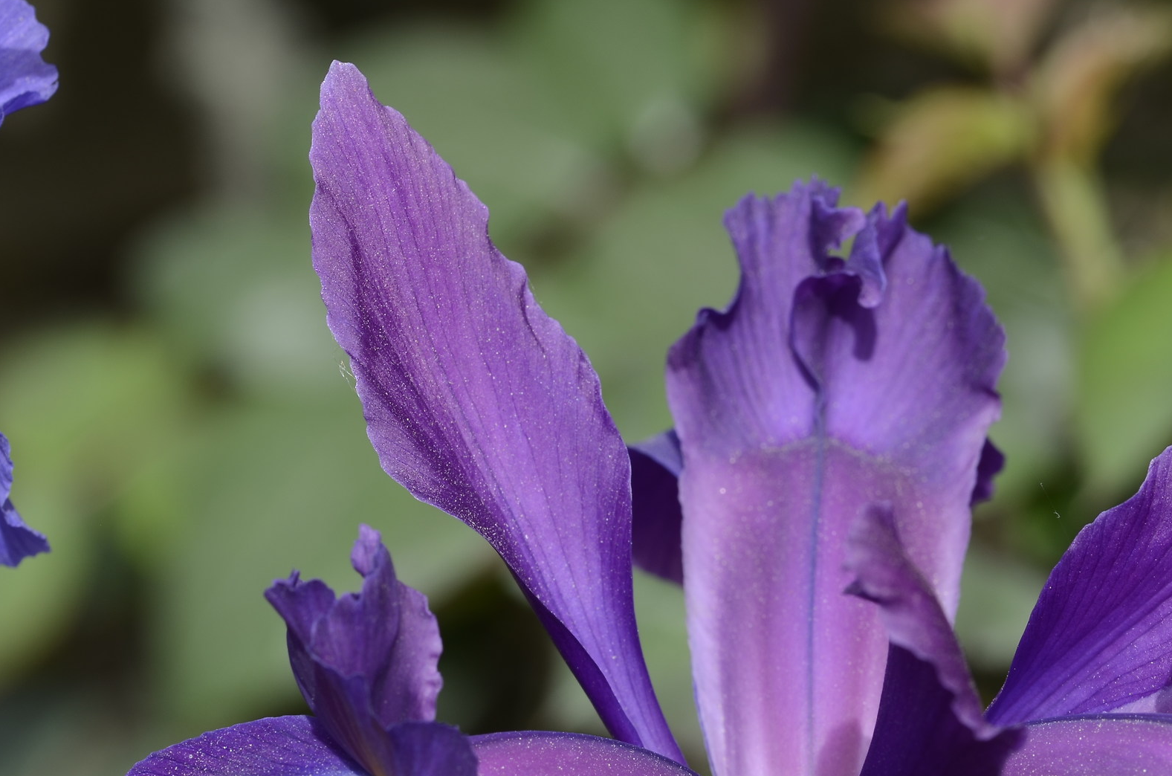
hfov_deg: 8.6
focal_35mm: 240
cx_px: 722
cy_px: 575
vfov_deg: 5.7
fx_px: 7788
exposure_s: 1/90
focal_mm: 105
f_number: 11
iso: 100
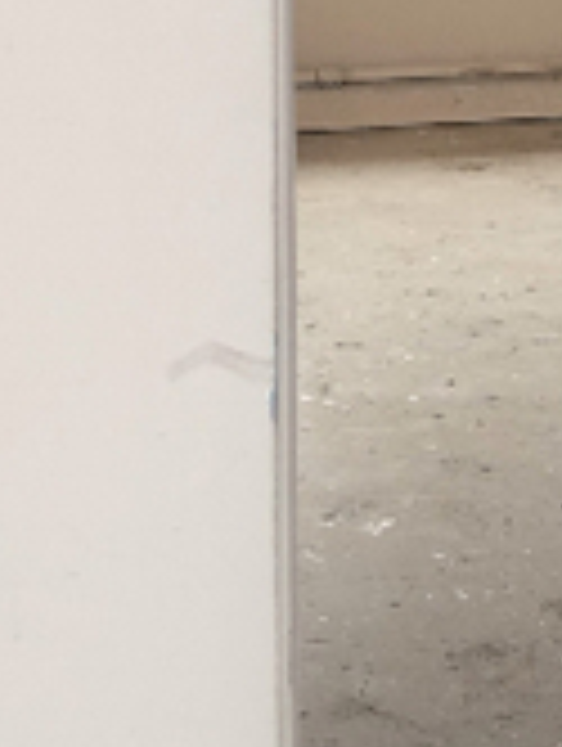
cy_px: -346
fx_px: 2699
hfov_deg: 11.3
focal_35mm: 125
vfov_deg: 14.7
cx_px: 904
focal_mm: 8.8
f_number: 2.2
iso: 125
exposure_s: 1/30
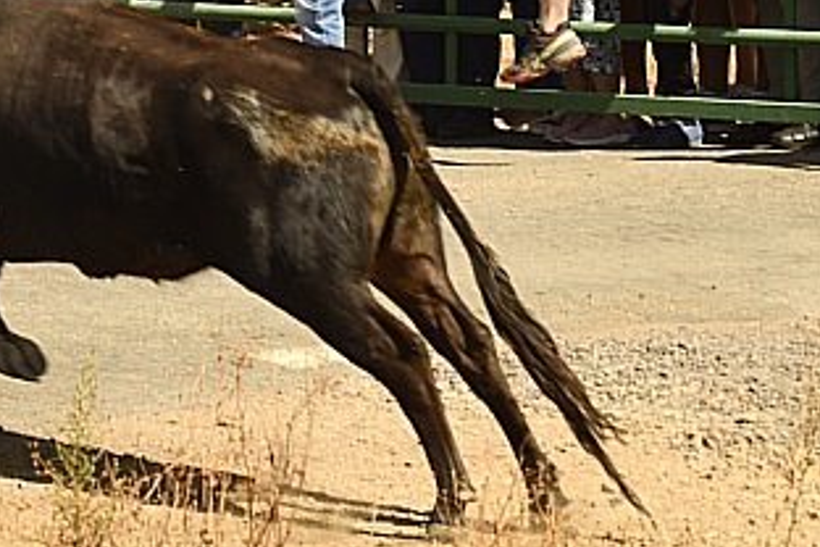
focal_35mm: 365
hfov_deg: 5.6
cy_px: -321
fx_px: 8313
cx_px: -242
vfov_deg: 3.7
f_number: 7.1
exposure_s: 1/400
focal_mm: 95
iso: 160
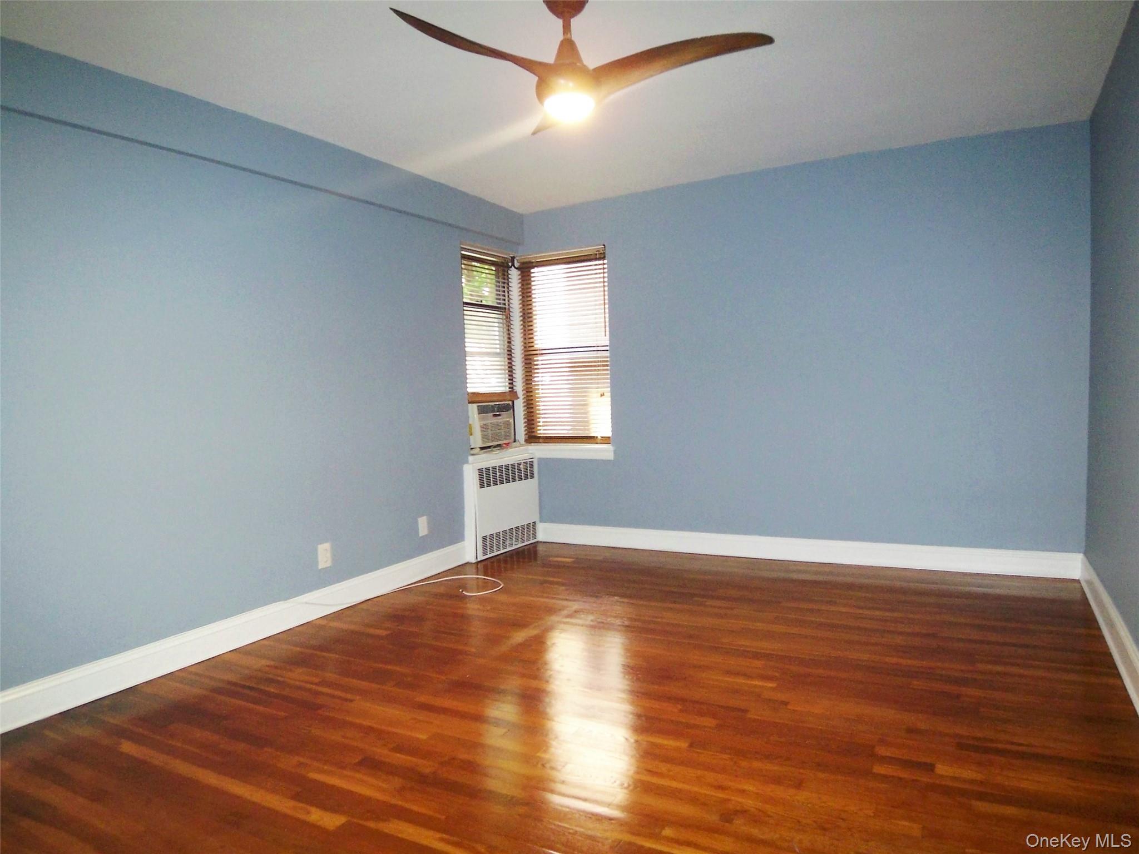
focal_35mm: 23
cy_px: 427
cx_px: 570
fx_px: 757
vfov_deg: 58.9
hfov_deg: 73.9
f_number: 2.8
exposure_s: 1/30
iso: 200
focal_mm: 3.8
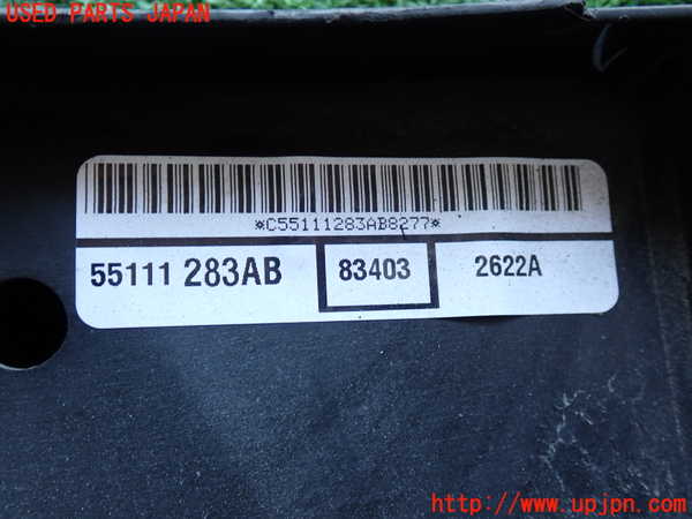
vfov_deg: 37.7
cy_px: 260
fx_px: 760
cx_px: 346
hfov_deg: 49.0
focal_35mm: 38
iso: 200
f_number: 2.7
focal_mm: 6.83
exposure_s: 1/50
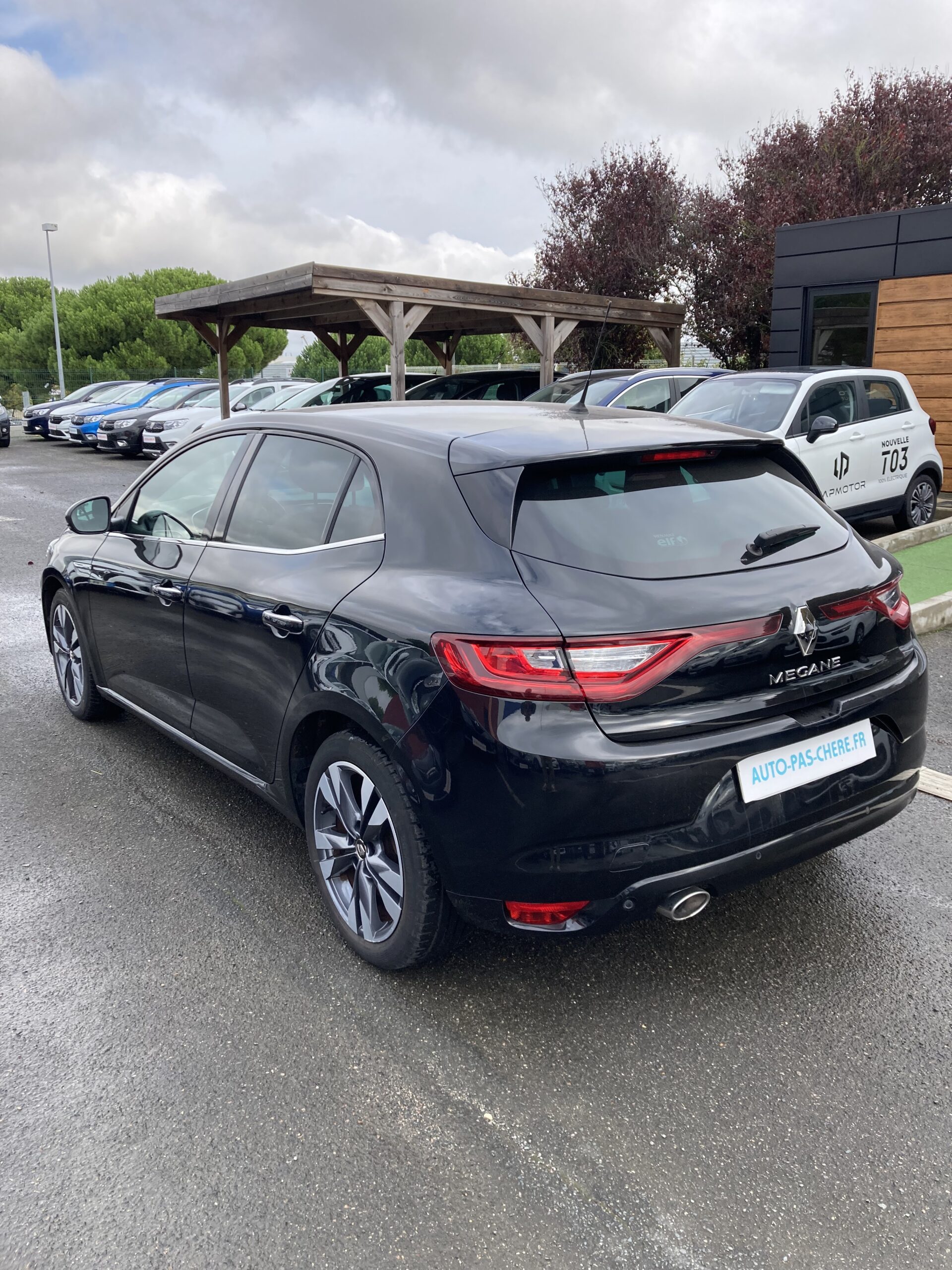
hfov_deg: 49.7
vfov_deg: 63.4
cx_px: 476
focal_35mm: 28
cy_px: 635
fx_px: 1027
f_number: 1.8
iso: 20
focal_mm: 3.99
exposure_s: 1/657
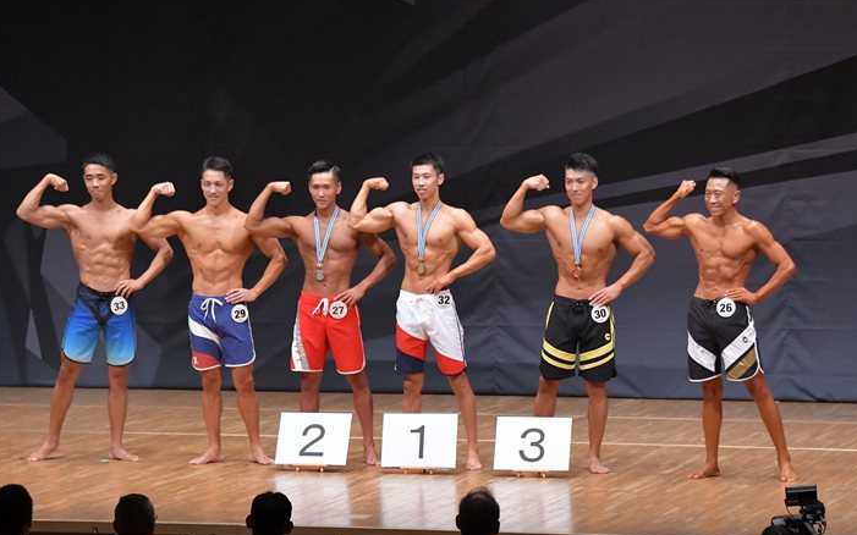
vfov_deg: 7.8
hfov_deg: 12.4
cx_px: 465
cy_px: 310
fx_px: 3947
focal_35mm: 169
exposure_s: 1/400
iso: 6400
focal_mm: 100
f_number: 5.6
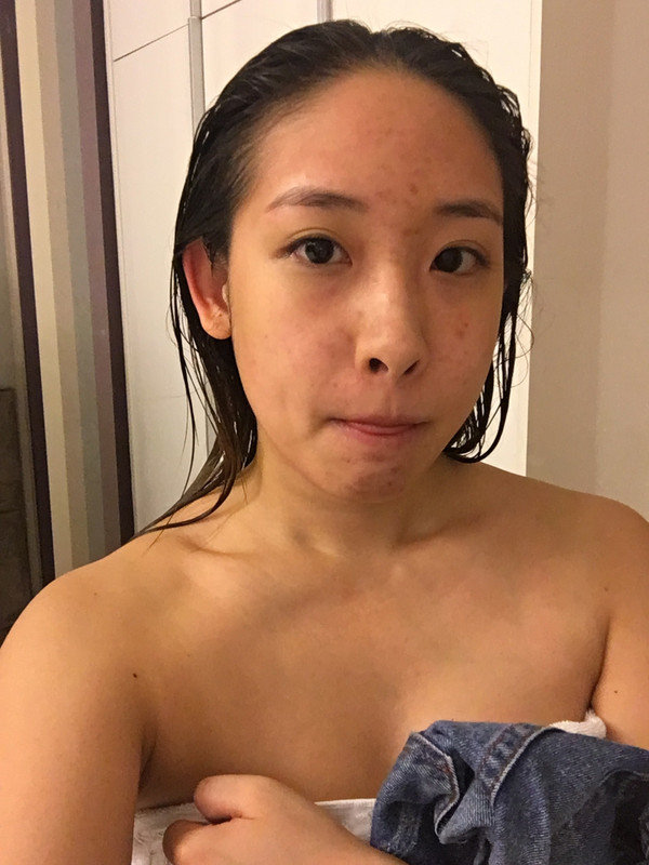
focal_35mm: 31
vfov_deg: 58.4
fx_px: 775
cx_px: 324
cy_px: 432
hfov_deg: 45.4
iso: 320
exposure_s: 1/33
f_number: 2.2
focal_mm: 2.65
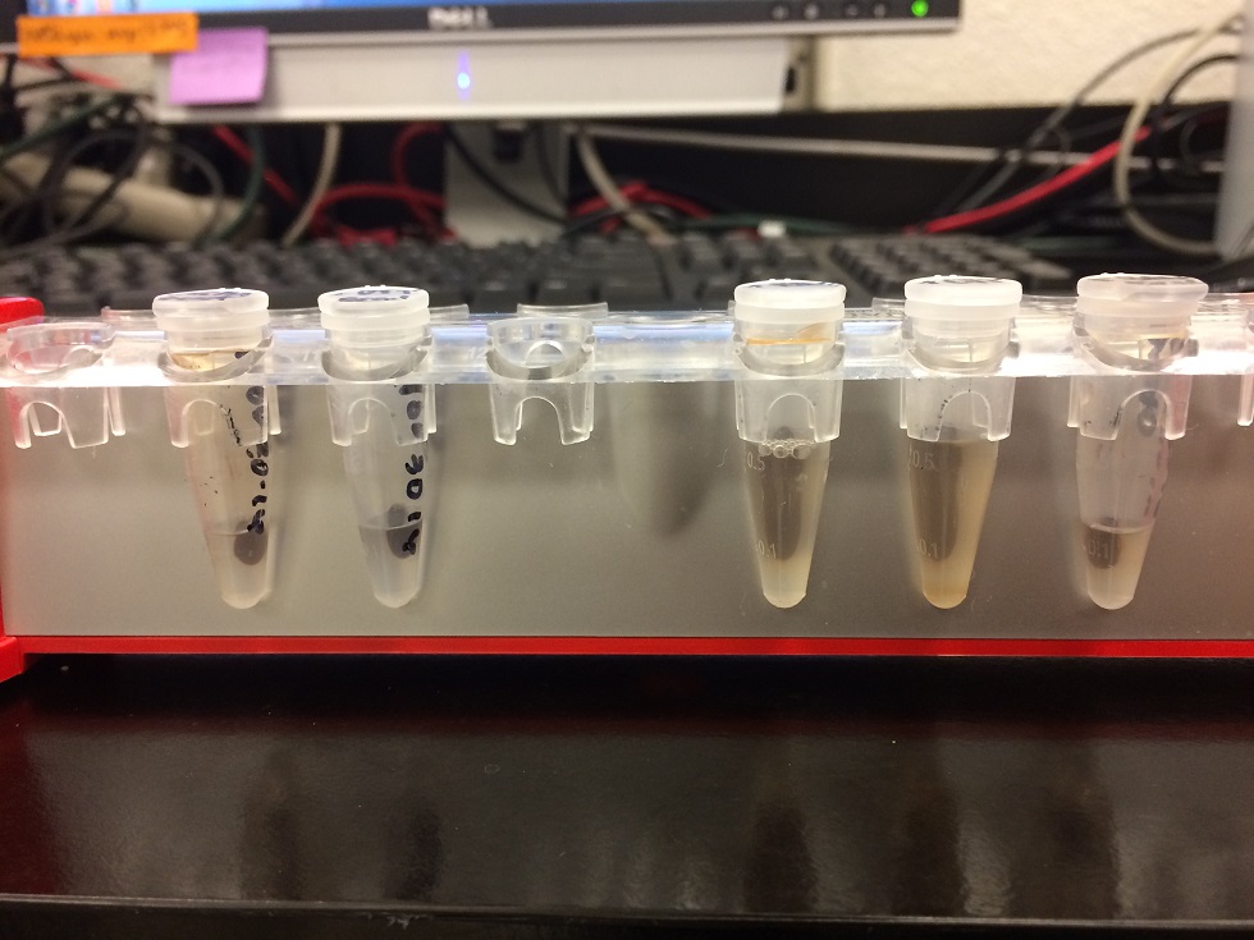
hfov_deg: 61.7
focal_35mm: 29
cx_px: 627
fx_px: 1051
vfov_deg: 48.2
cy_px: 470
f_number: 2.2
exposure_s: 1/30
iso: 125
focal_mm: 4.15
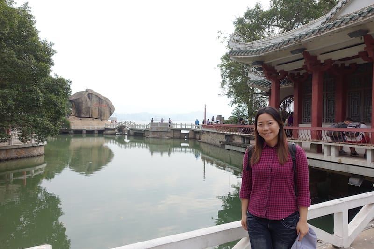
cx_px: 187
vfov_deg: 53.1
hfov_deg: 73.8
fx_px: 249
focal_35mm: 24
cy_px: 124
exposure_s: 1/500
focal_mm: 8.8
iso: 125
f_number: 4
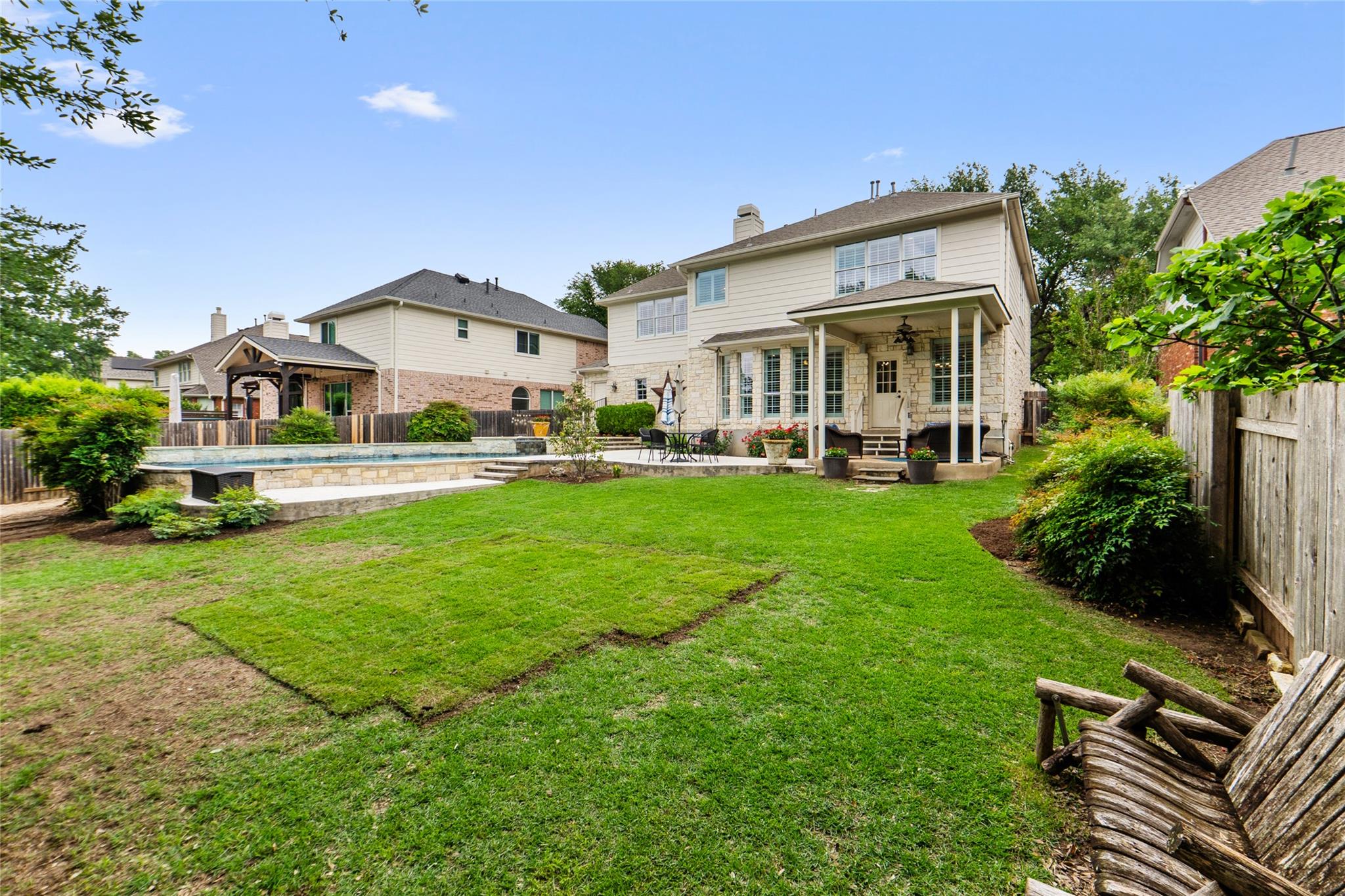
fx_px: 560
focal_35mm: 15
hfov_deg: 100.4
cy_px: 448
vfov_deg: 77.3
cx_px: 672
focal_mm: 10
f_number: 9
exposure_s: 1/50
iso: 200
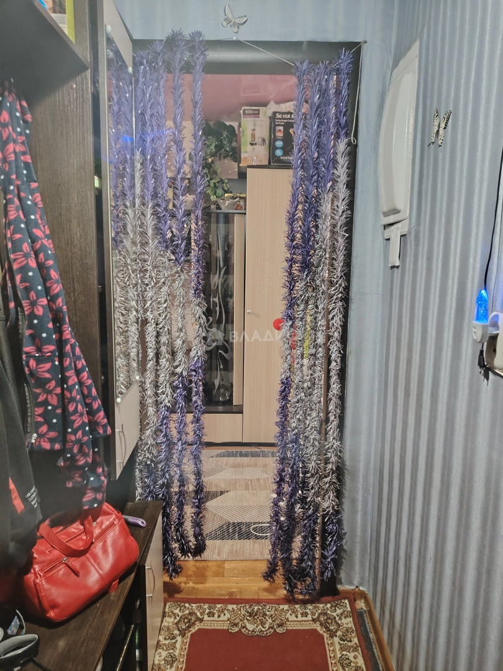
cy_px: 336
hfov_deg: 56.8
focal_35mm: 24
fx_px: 465
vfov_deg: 71.6
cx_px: 252
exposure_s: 1/25
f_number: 1.75
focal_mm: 5.25
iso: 2150
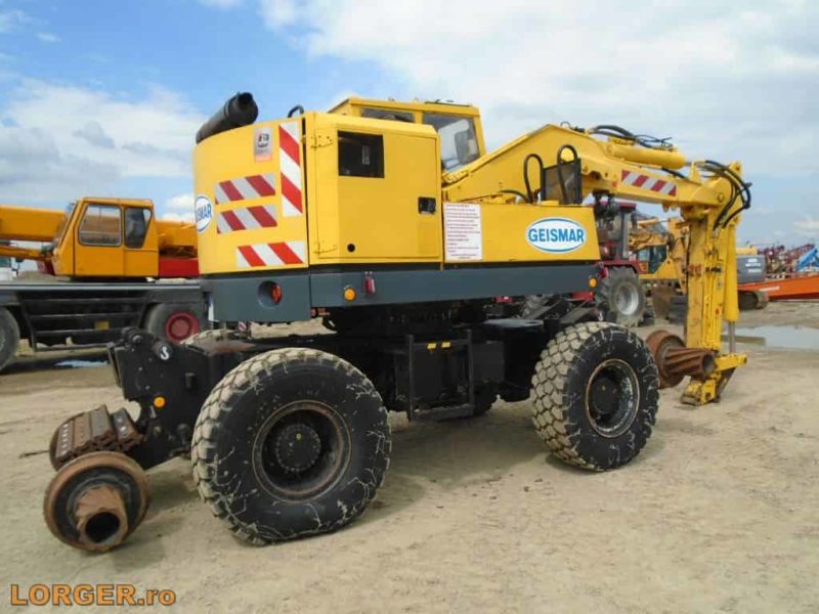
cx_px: 410
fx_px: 615
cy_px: 307
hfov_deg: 67.3
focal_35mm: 26
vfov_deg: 53.1
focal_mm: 4.6
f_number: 8
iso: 100
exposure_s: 1/160
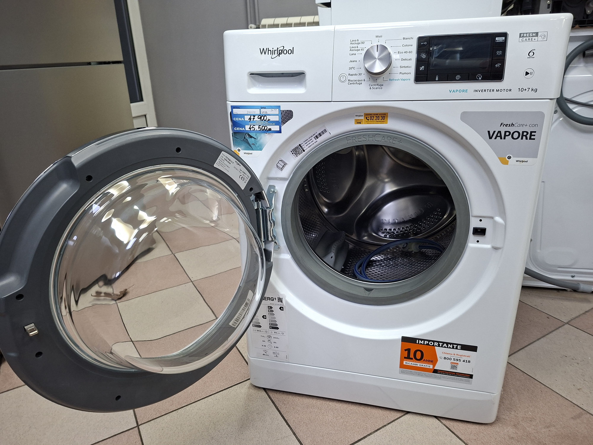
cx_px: 296
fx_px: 394
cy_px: 222
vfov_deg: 58.9
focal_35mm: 23
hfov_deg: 73.9
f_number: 1.8
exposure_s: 1/50
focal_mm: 5.54
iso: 200
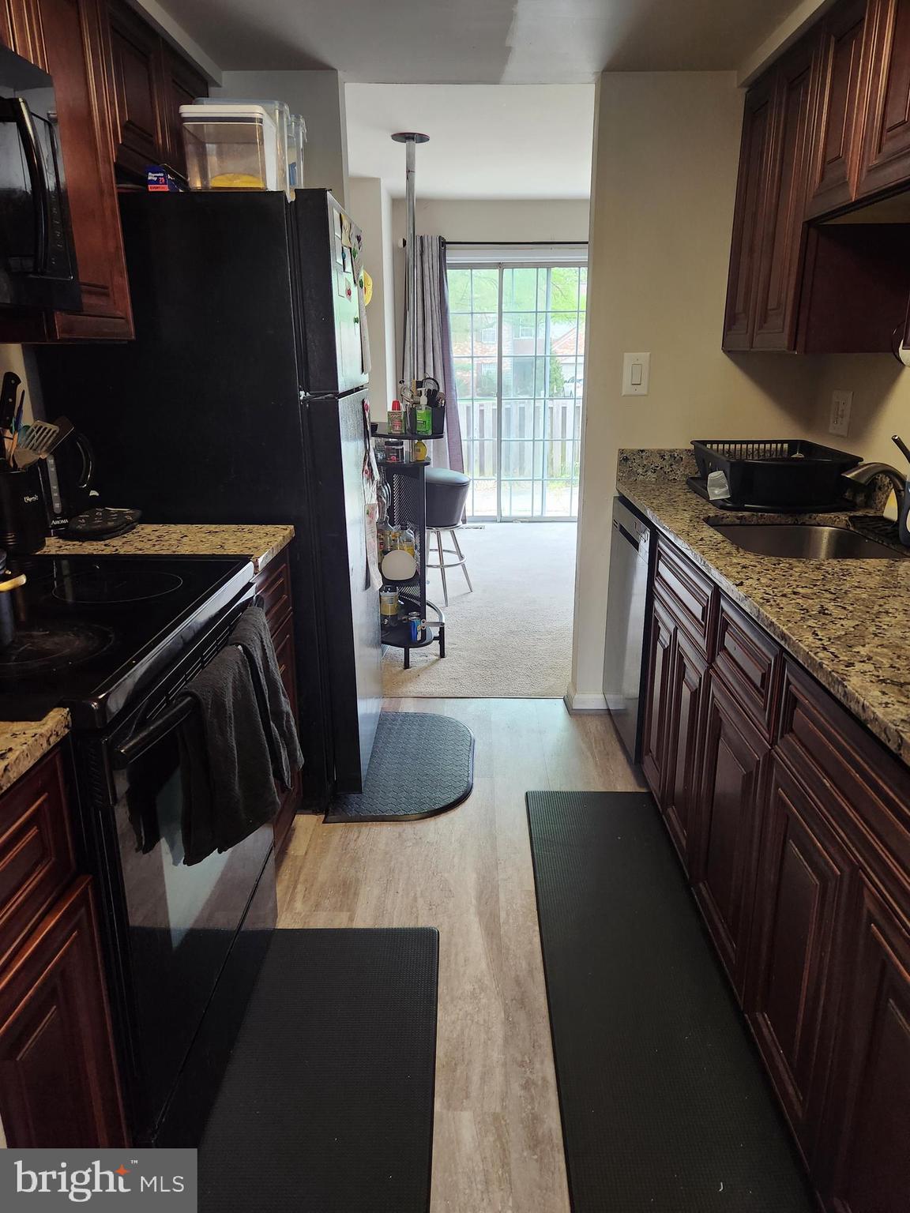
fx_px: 806
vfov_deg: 73.9
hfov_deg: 58.9
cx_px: 455
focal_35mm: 23
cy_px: 606
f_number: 1.8
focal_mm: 5.4
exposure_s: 1/120
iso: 400
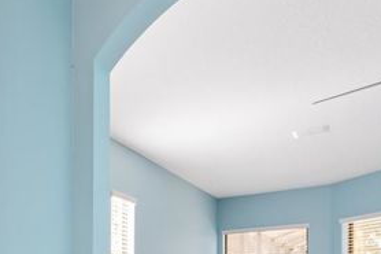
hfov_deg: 41.1
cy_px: 271
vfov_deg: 31.2
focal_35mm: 39
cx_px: -29
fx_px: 407
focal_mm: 15.2
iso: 250
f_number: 7.1
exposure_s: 1/8
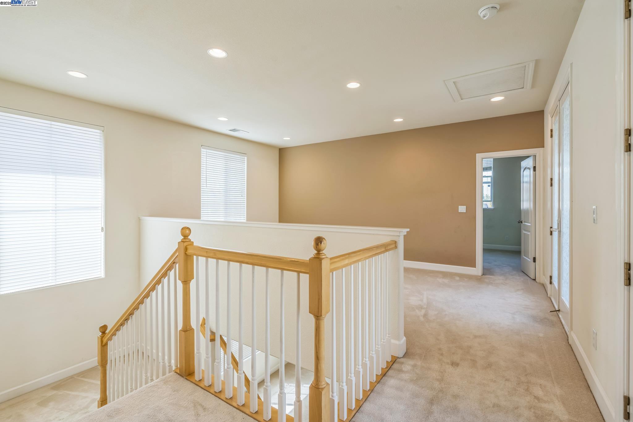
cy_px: 211
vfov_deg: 73.7
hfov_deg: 96.7
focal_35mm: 16
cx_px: 316
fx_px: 281
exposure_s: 1/15
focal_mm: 16
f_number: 8
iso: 100
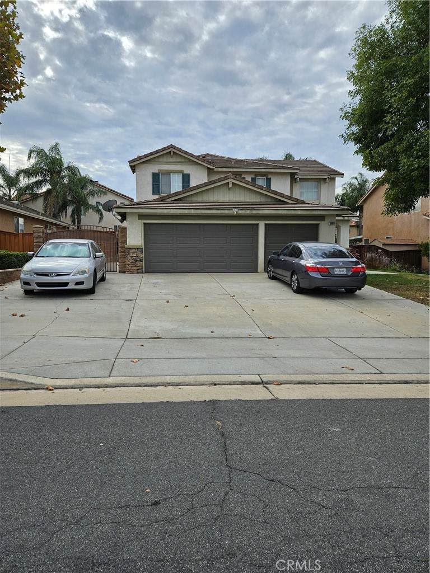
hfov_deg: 58.9
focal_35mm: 23
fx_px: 381
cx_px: 215
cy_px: 286
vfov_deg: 73.9
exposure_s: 1/2032
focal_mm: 5.4
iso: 25
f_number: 1.8
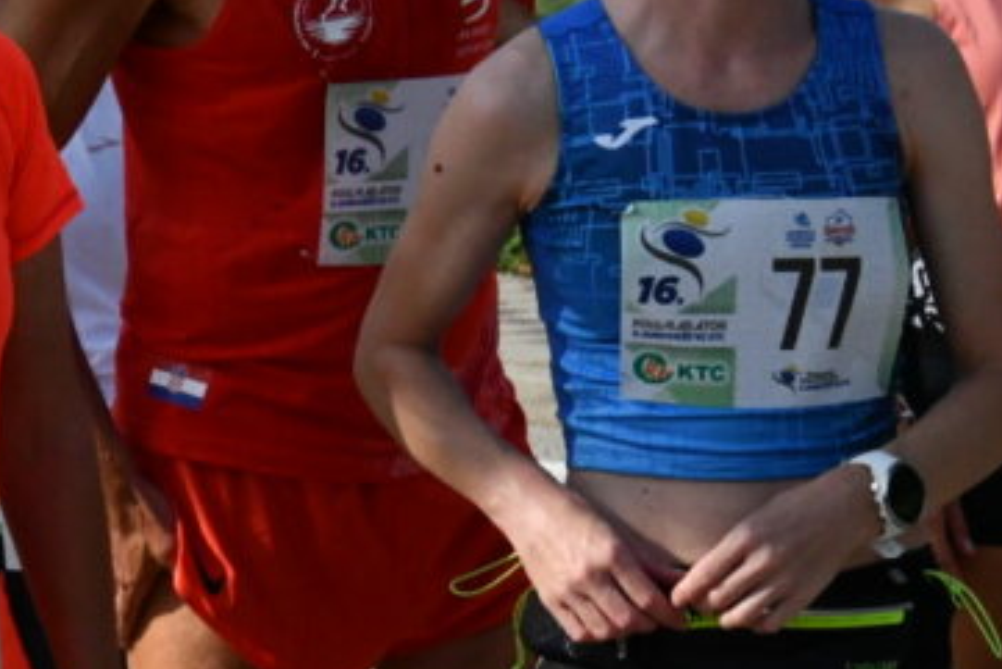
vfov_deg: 4.6
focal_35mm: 298
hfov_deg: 6.9
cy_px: 10
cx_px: 97
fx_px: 8297
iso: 3200
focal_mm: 70
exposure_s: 1/3200
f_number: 14
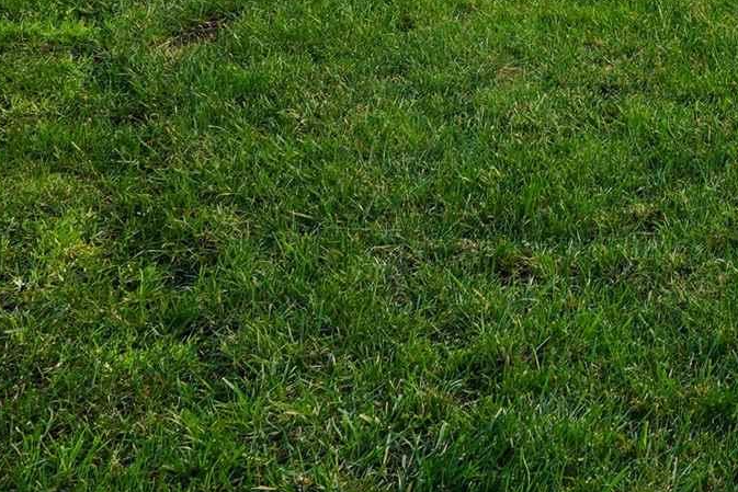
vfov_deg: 14.4
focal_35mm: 73
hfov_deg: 19.1
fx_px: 1497
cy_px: -584
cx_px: 1409
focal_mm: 16
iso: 100
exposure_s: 1/13
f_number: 8
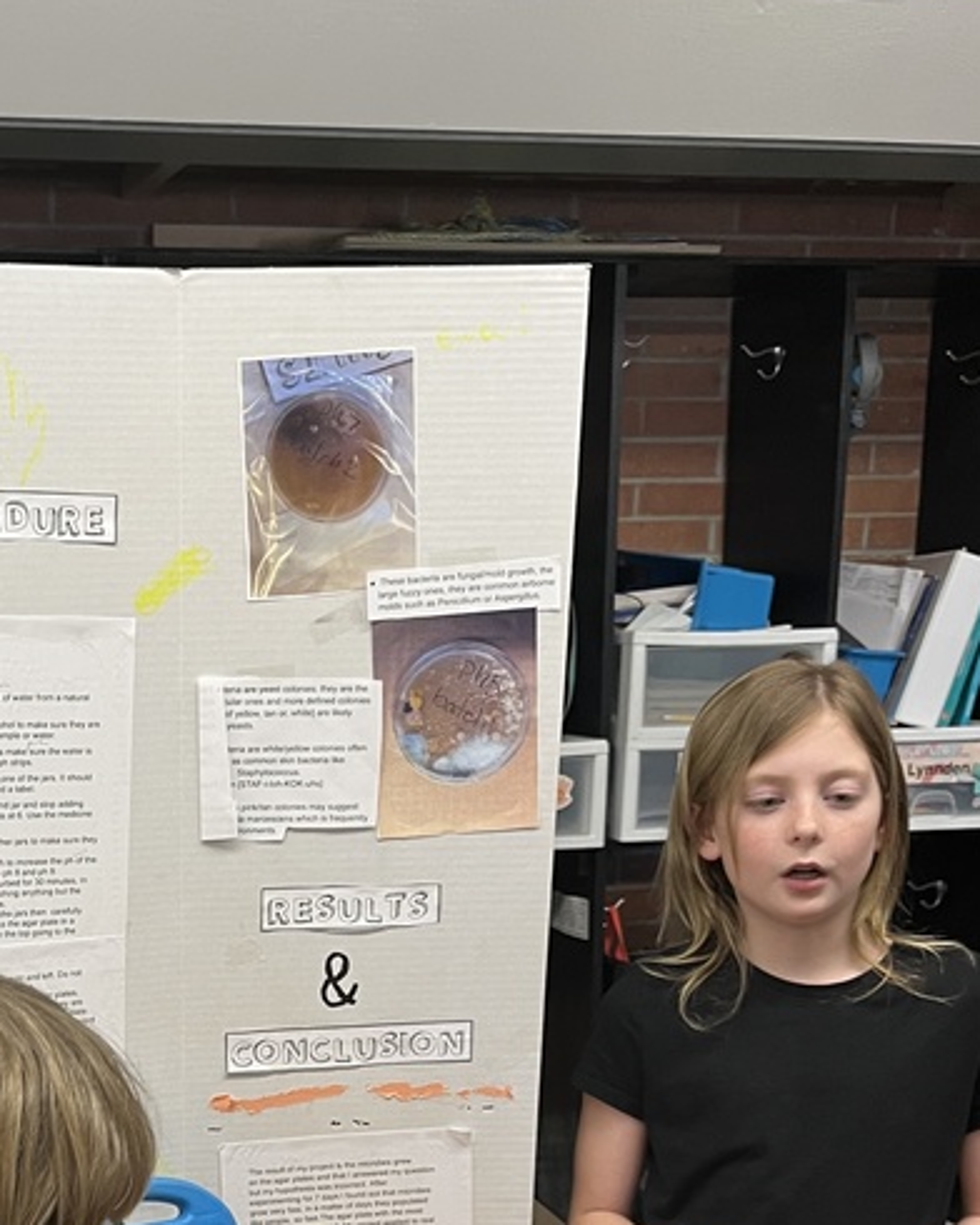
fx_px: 1922
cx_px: 150
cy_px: 1055
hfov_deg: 27.8
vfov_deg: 33.8
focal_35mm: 53
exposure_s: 1/60
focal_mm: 5.1
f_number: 1.6
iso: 100
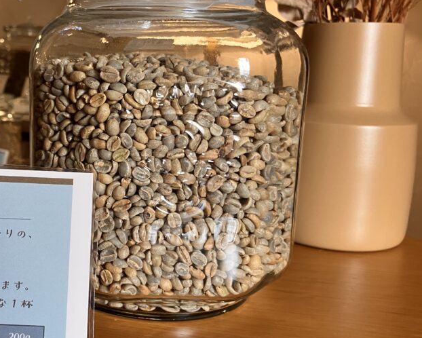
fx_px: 562
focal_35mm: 45
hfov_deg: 39.5
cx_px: 83
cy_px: 183
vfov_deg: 33.4
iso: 80
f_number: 1.8
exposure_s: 1/50
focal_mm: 3.99
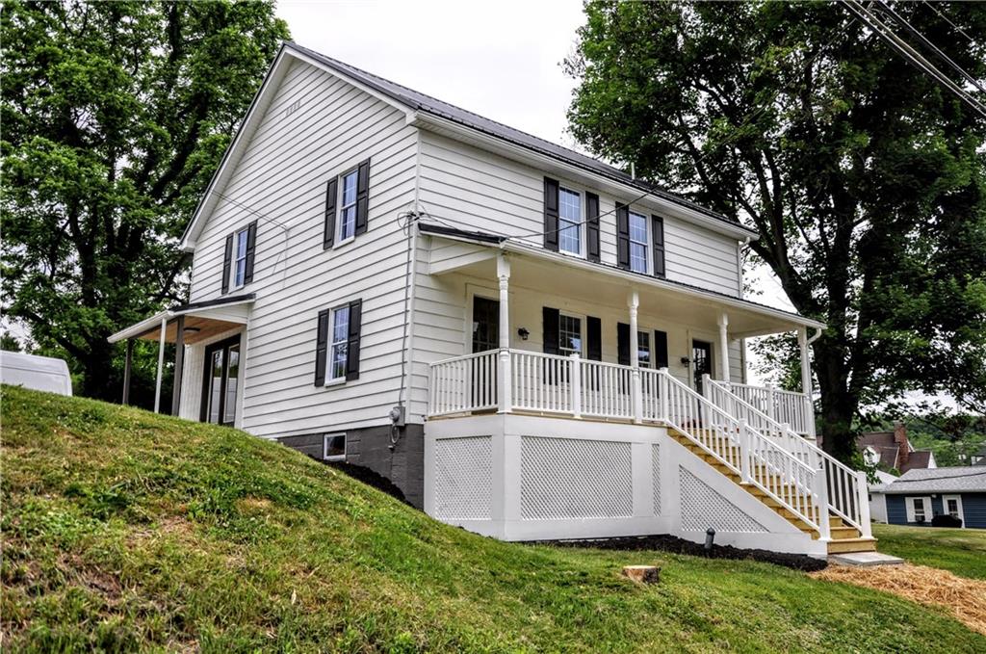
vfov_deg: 41.6
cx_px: 493
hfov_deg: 59.6
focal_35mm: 32
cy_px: 327
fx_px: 861
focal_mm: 21
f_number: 7.1
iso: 200
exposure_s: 1/200
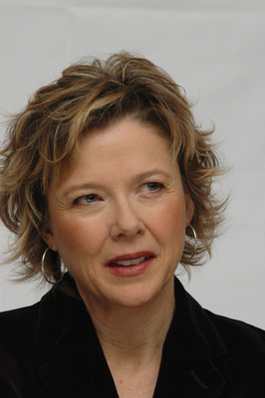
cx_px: 132
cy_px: 199
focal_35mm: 232
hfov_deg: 5.9
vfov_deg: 8.9
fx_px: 2571
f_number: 9
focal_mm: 155
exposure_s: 1/1250
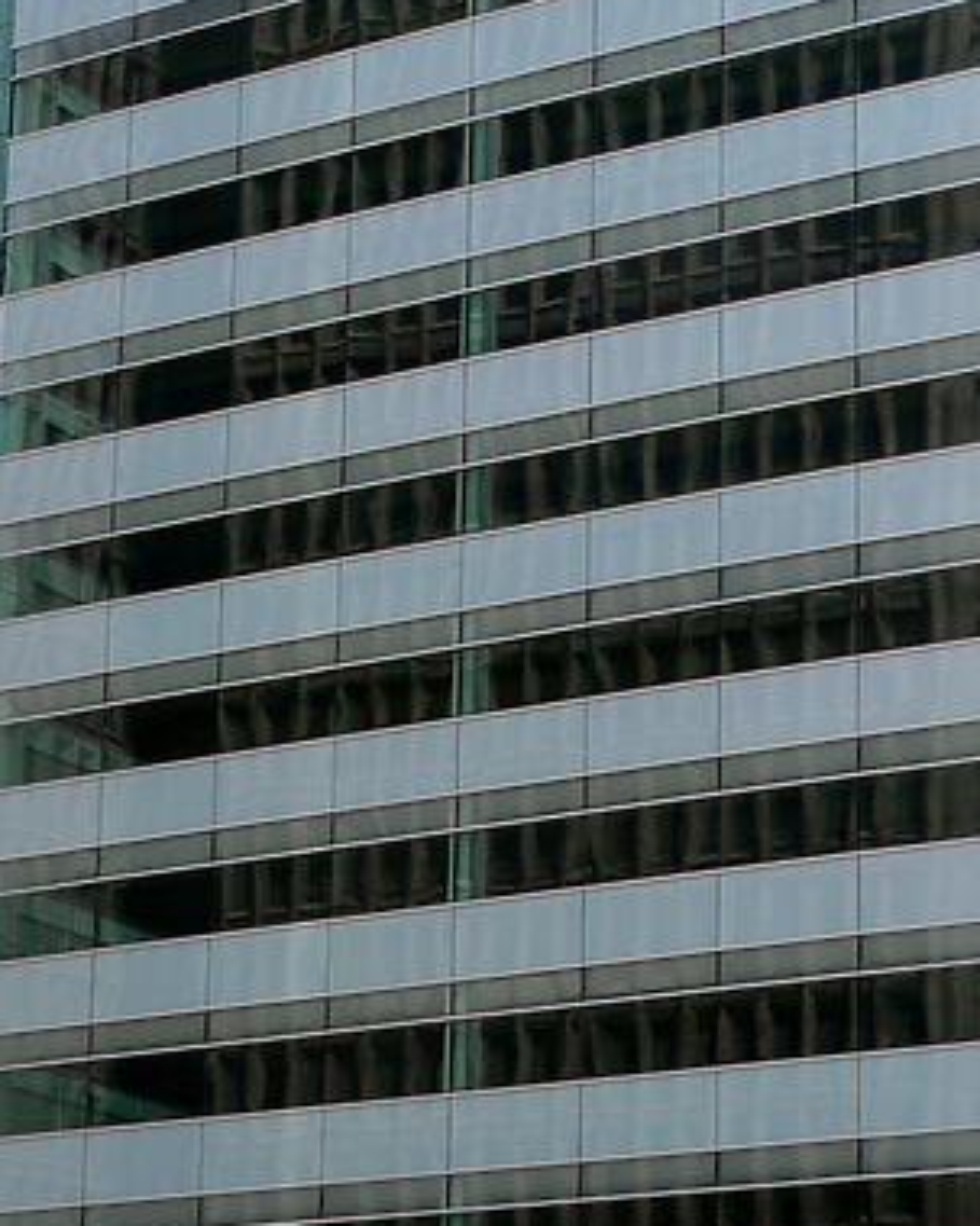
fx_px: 3700
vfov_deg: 18.7
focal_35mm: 102
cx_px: 467
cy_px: 912
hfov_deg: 15.1
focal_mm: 7.3
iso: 80
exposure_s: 1/250
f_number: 4
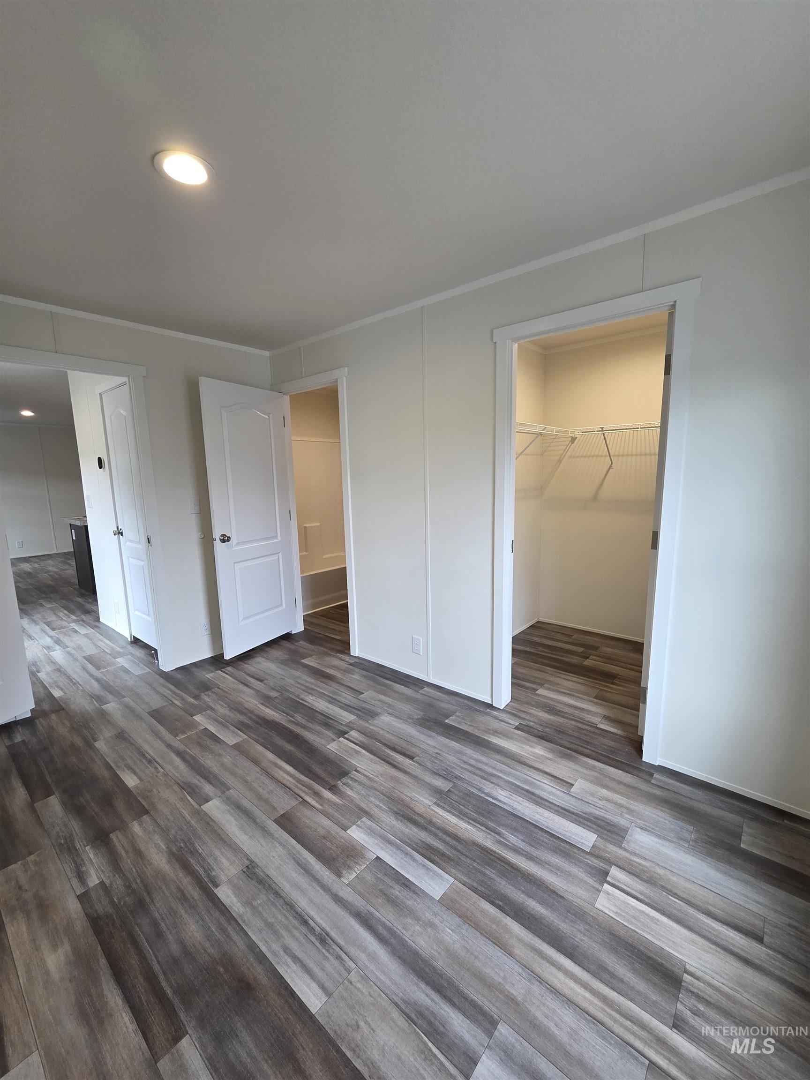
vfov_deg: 106.2
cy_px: 540
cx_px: 405
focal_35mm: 13
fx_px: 406
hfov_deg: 89.9
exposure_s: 1/120
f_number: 2.2
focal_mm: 2.2
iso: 200
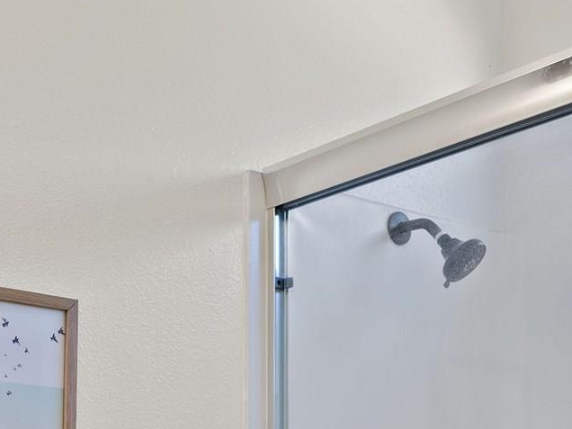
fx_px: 1074
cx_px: 134
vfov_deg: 20.8
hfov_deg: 29.3
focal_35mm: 65
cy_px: 537
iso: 200
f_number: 2.8
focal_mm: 14
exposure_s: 1/40
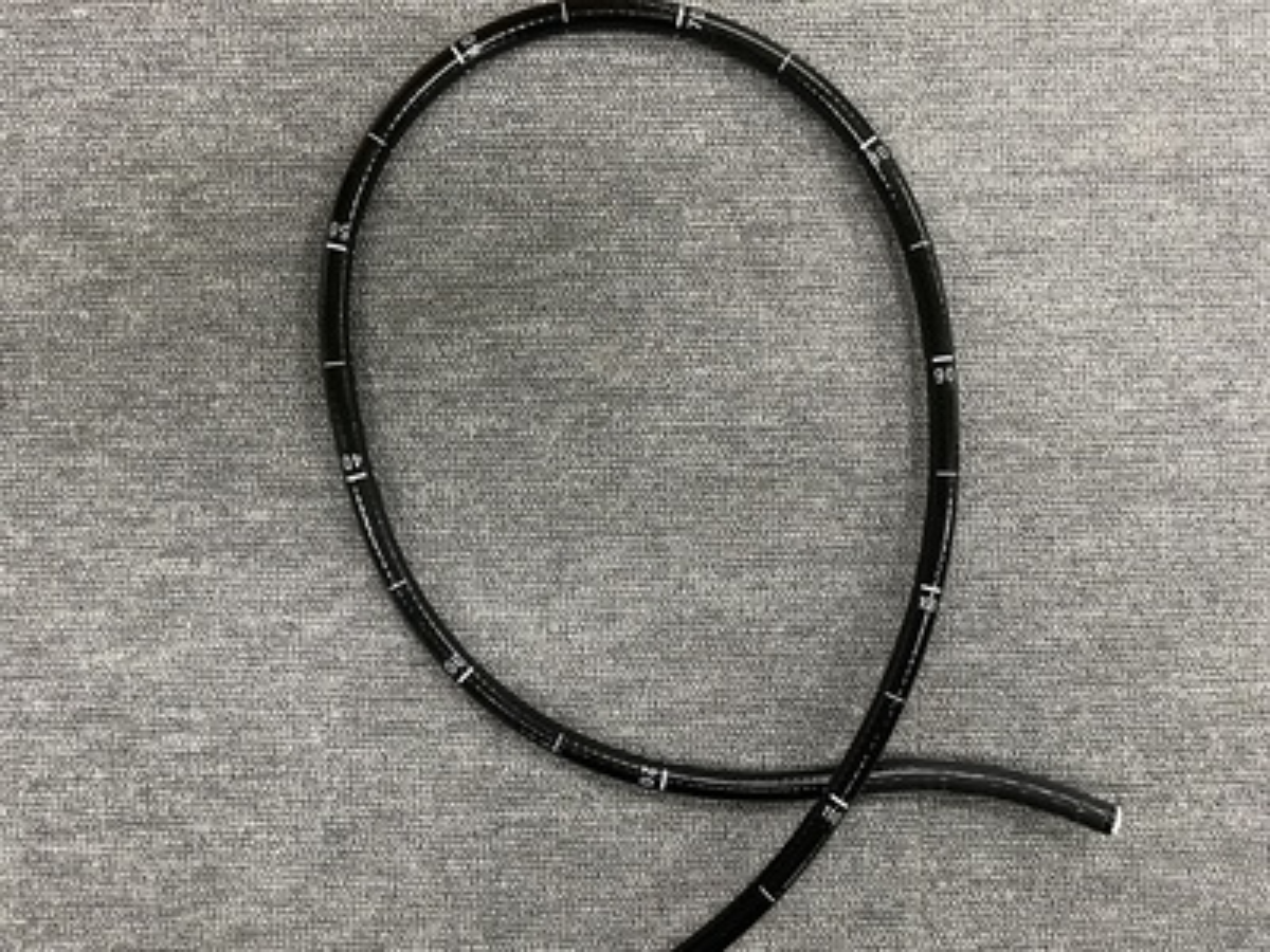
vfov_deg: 53.1
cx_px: 635
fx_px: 954
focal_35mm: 26
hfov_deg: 67.3
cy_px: 476
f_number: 1.6
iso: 160
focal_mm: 4.2
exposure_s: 1/60
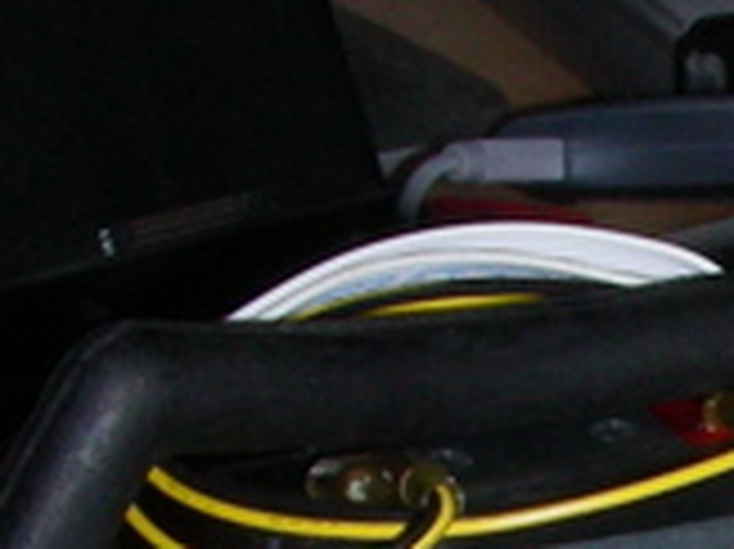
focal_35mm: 187
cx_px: 1229
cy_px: 1030
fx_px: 3962
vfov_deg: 7.7
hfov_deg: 10.1
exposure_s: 1/60.1
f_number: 6.8
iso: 104
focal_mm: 6.3
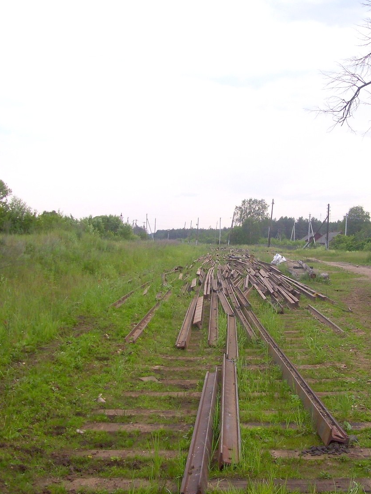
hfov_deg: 30.6
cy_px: 247
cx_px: 304
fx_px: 658
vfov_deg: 41.3
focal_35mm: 46
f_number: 2.9
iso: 80
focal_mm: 5.7
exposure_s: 1/400
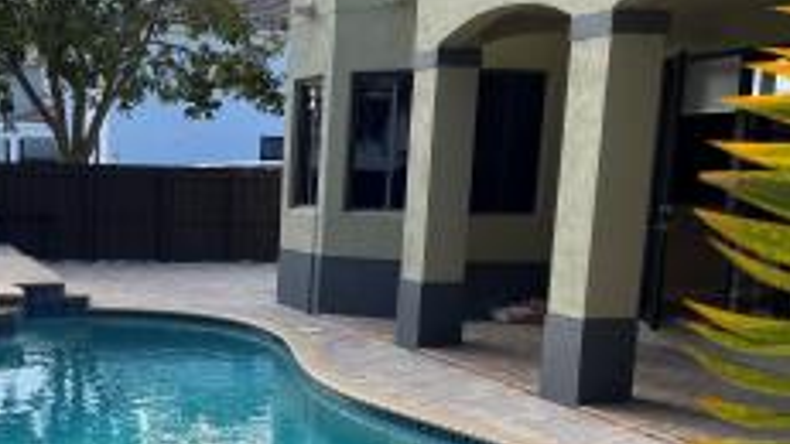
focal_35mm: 49
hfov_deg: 40.2
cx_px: 147
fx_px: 1027
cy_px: 362
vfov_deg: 24.0
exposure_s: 1/1477
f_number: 1.6
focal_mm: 5.1
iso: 50
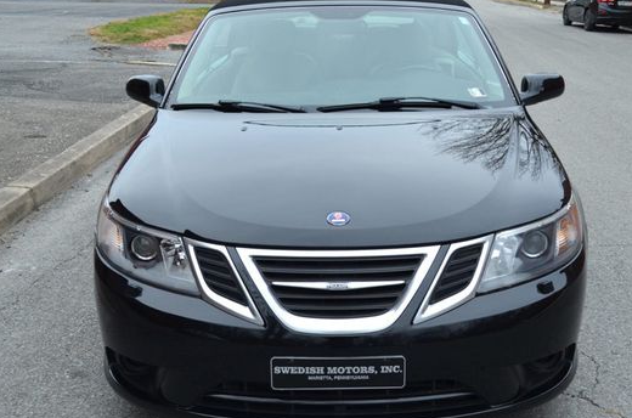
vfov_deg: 27.9
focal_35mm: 48
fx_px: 841
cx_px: 344
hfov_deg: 41.2
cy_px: 254
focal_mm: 26
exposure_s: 1/125
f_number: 5.6
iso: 360
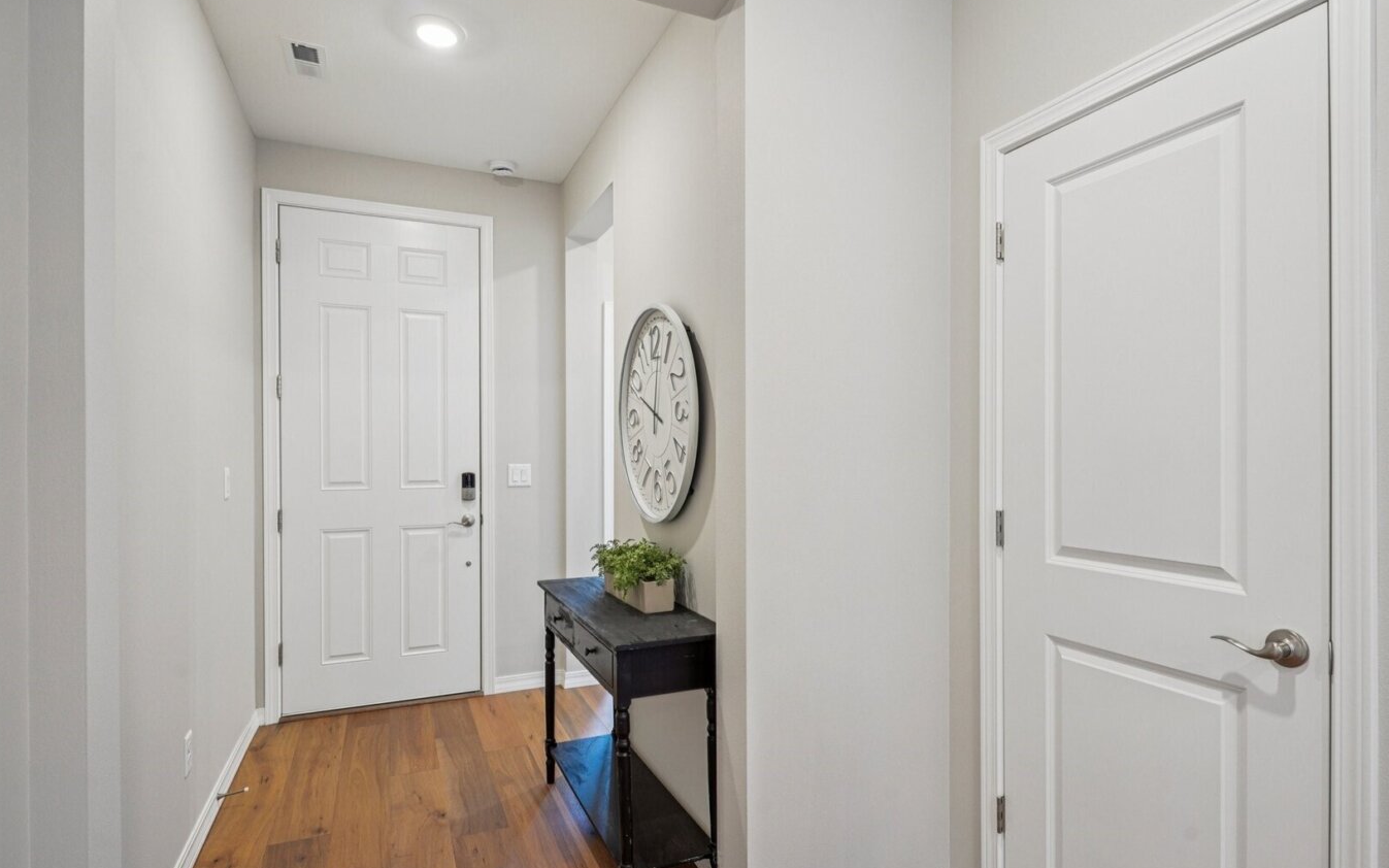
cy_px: 465
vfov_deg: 64.9
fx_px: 681
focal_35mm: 18
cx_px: 684
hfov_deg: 91.1
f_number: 8
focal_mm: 17
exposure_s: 1/10
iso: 400
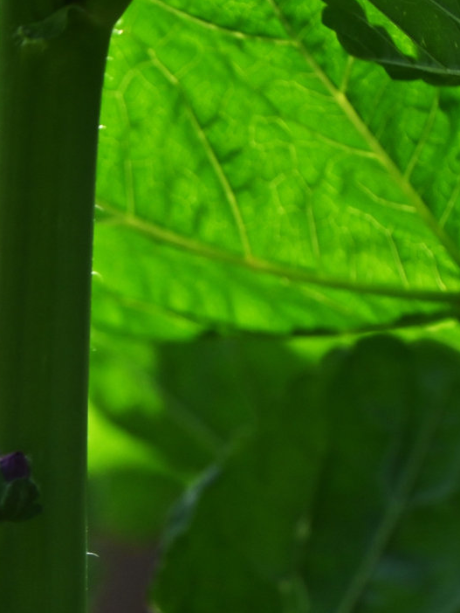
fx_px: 12218
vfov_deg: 2.9
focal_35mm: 690
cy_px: 436
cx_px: -235
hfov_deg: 2.2
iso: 200
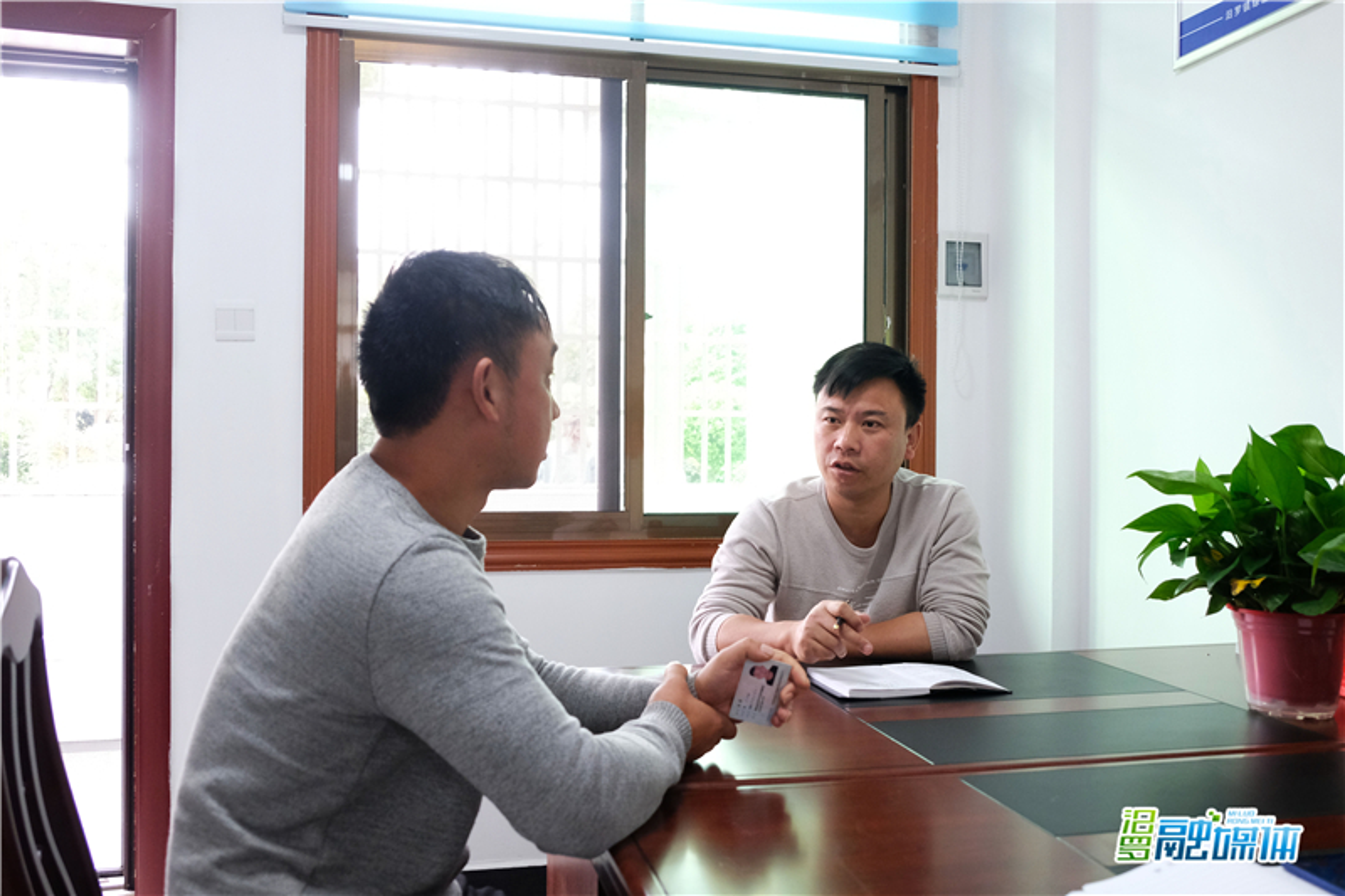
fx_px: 1195
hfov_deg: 58.7
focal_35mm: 32
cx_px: 672
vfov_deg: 41.1
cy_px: 448
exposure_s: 1/160
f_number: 4.5
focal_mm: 21.6
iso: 2500
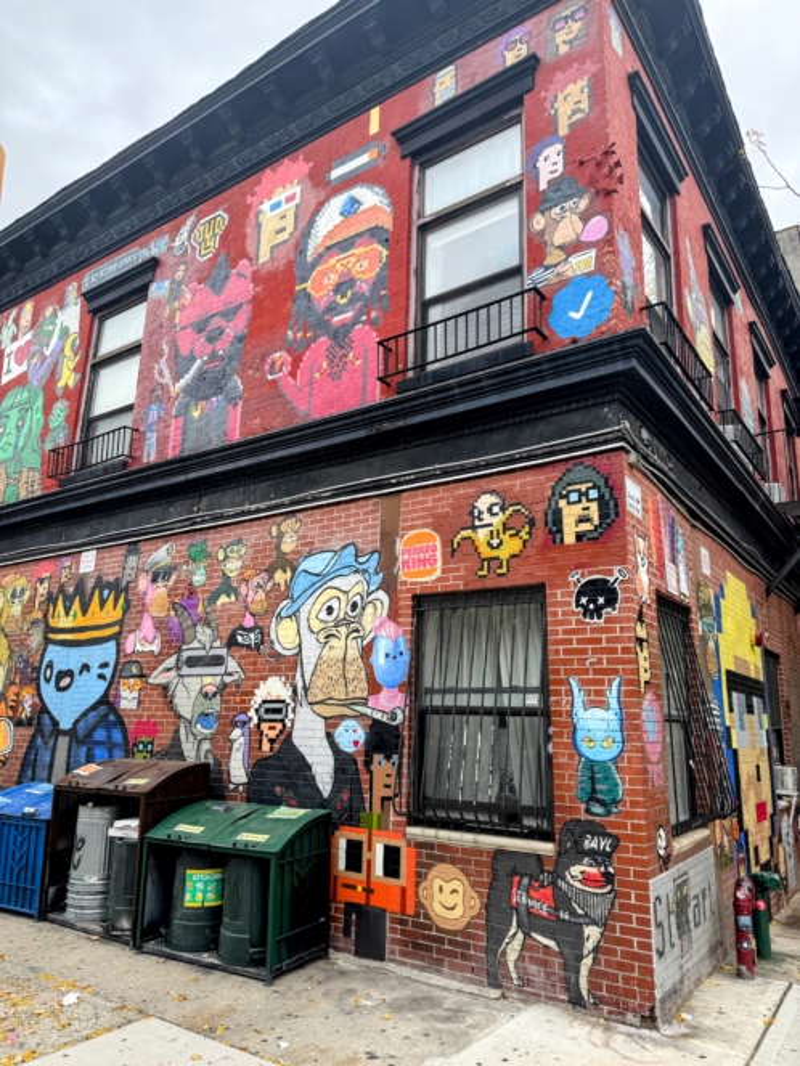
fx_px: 740
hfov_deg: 56.8
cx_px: 400
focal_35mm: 24
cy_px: 533
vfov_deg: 71.6
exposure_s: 1/747
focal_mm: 6.76
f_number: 1.78
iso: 80
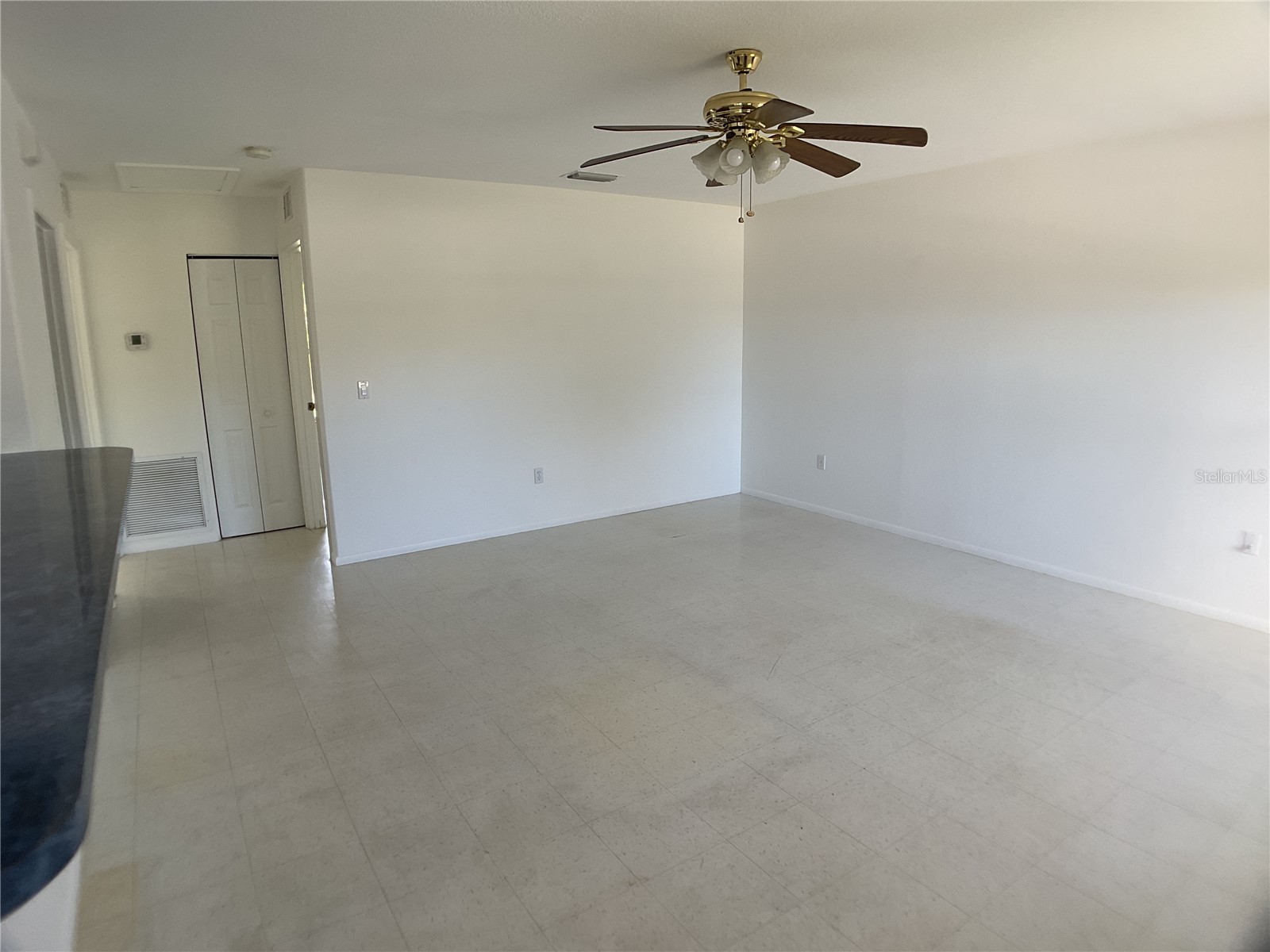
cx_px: 635
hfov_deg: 61.7
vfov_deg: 48.2
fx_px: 1064
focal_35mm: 29
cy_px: 476
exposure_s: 1/120
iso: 40
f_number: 1.8
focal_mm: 3
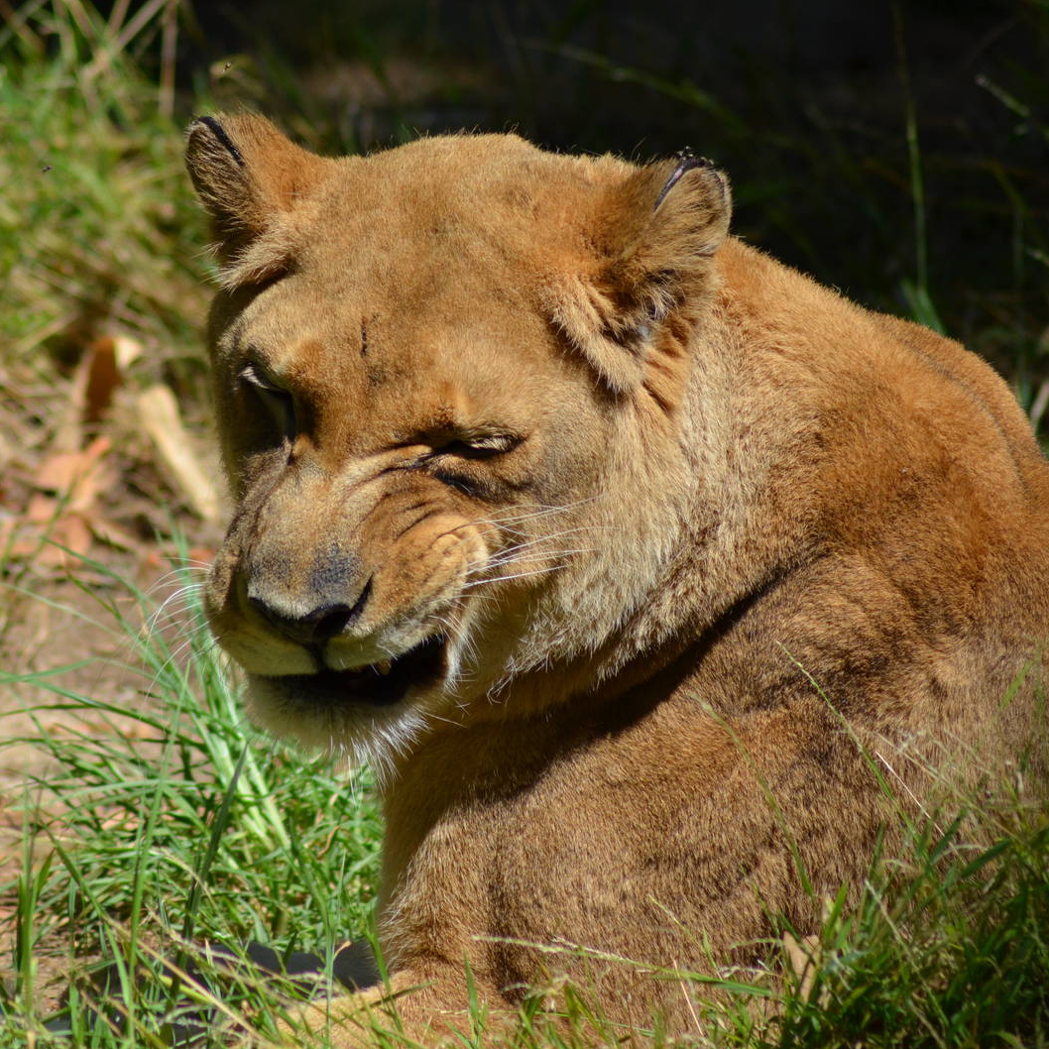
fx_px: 15840
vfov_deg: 3.8
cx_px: 421
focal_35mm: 462
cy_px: 524
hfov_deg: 3.8
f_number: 5.6
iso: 400
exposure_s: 1/2000
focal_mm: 240
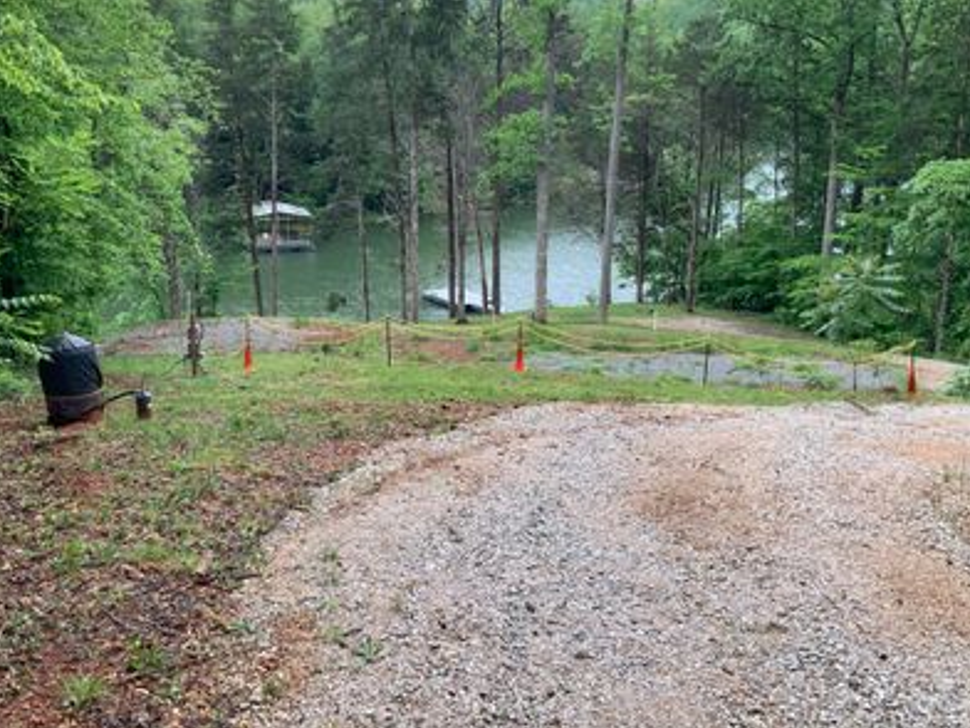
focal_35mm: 37
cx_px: 403
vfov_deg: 38.6
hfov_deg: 49.9
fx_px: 1037
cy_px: 340
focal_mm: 3
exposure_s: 1/206
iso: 16
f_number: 1.8
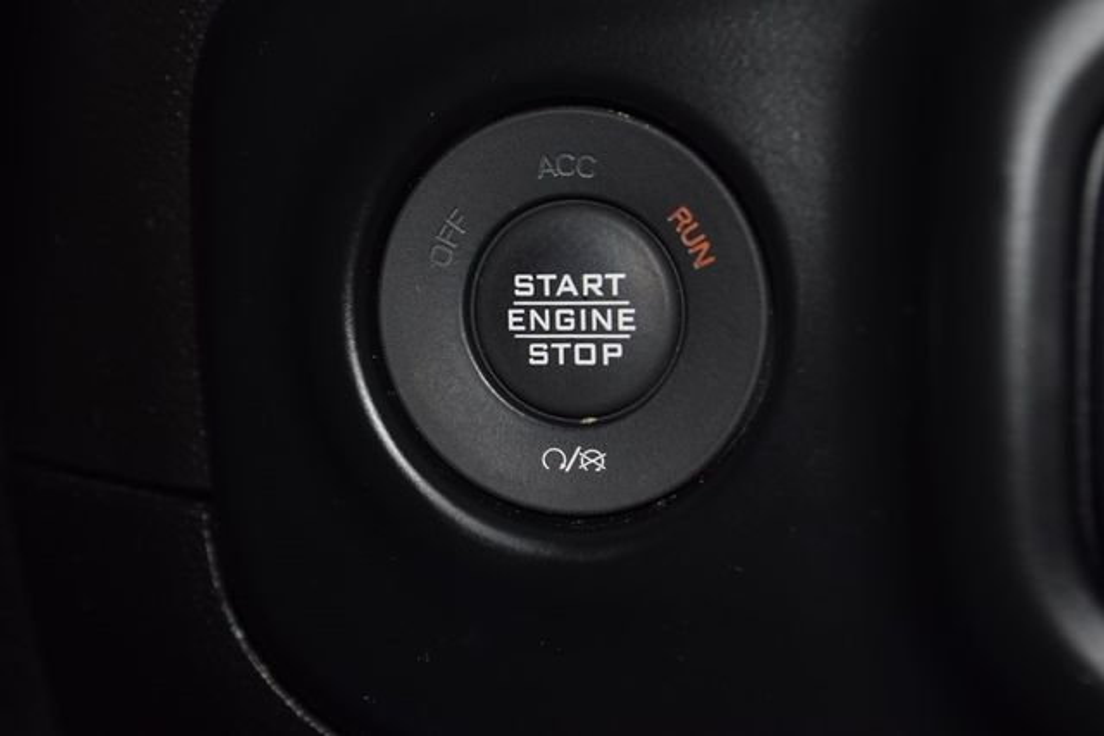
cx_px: 552
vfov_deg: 16.6
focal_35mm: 82
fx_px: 2530
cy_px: 368
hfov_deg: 24.6
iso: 100
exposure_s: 1/60
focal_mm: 55
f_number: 8
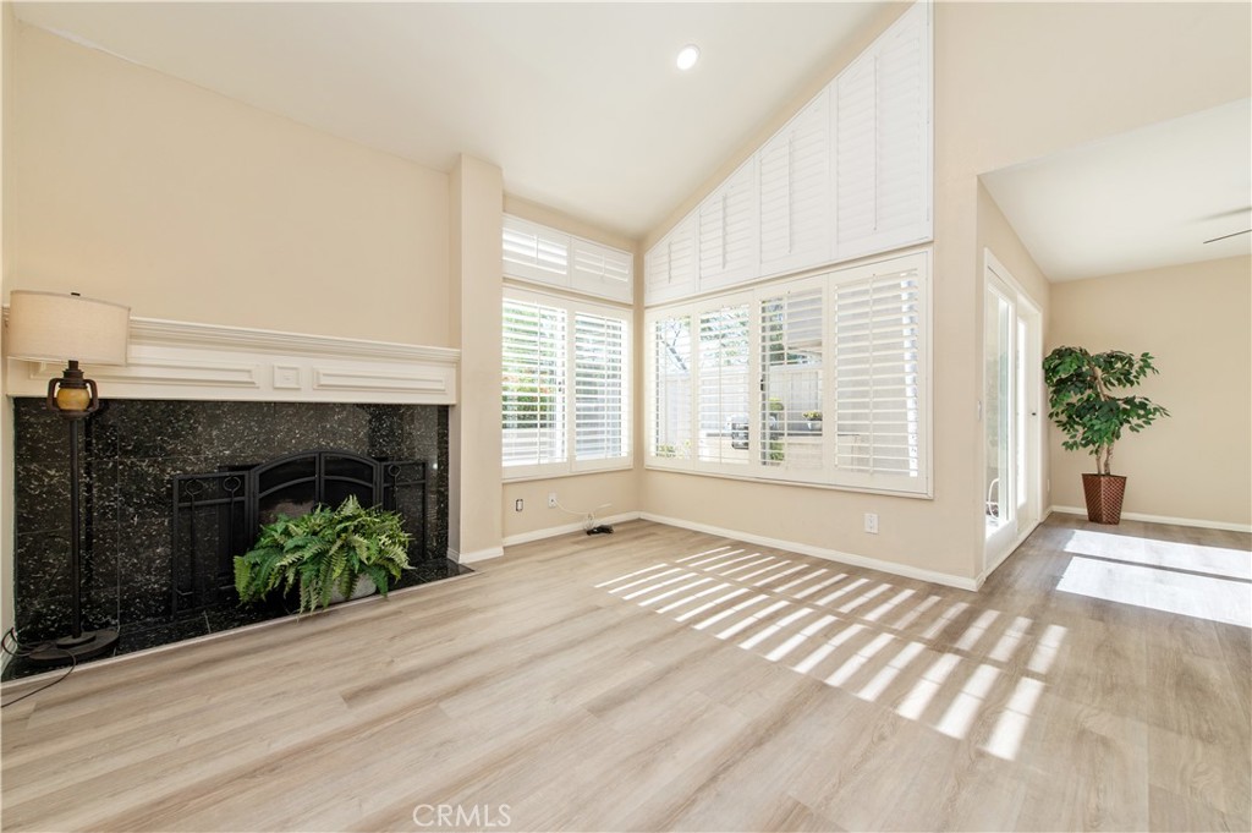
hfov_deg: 104.3
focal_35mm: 14
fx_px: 486
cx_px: 626
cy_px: 416
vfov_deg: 81.1
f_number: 7.1
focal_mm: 14
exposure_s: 1/160
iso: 100
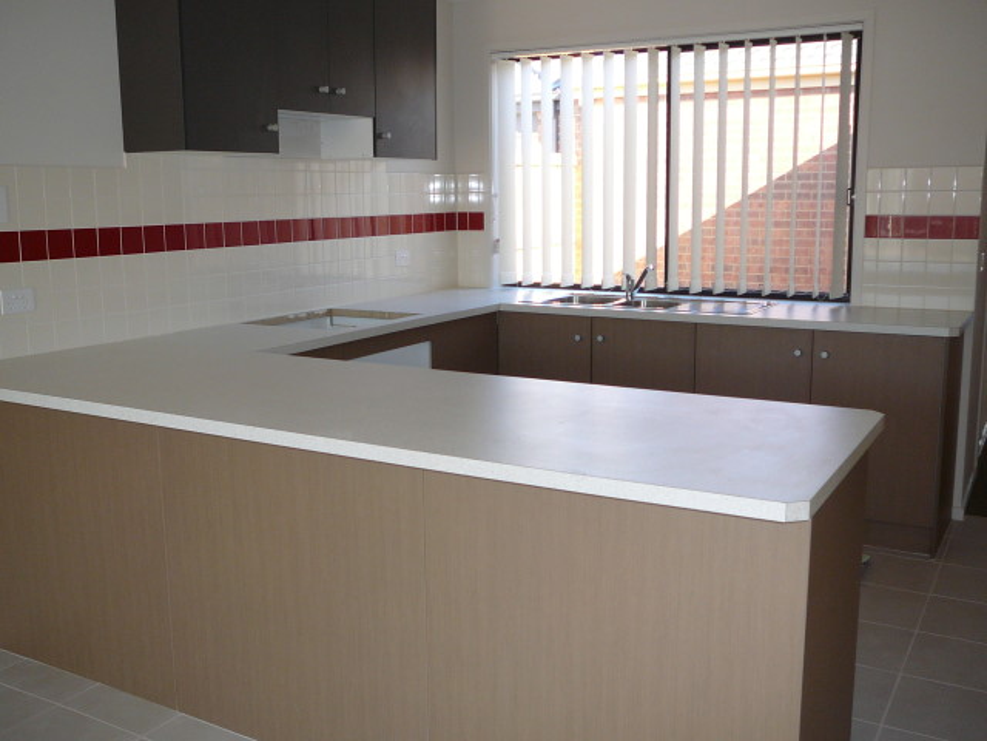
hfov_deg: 52.6
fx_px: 998
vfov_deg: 40.7
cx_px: 494
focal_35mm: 35
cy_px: 370
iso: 100
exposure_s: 1/60
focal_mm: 5.2
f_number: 2.8
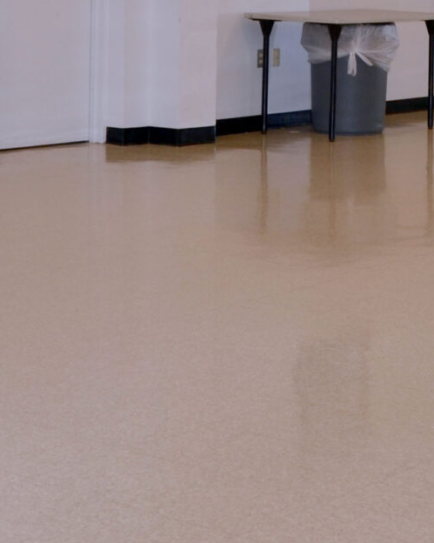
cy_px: -135
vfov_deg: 17.5
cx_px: 444
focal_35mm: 104
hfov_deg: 14.5
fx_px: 1670
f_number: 3.5
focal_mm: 18
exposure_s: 1/100
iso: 100
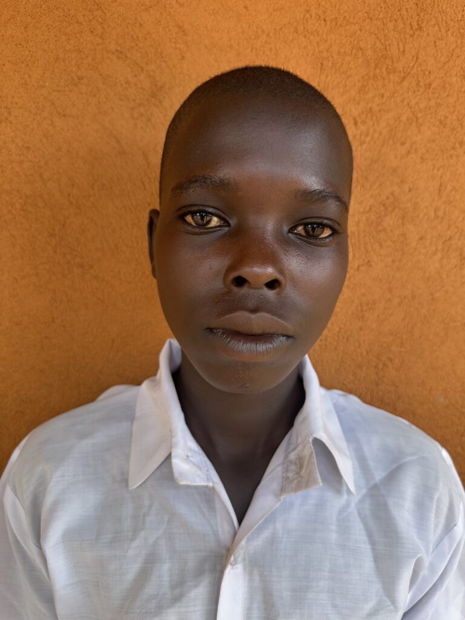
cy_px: 310
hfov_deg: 56.8
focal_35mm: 24
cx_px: 232
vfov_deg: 71.6
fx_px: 430
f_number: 1.78
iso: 80
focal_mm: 6.86
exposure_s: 1/141
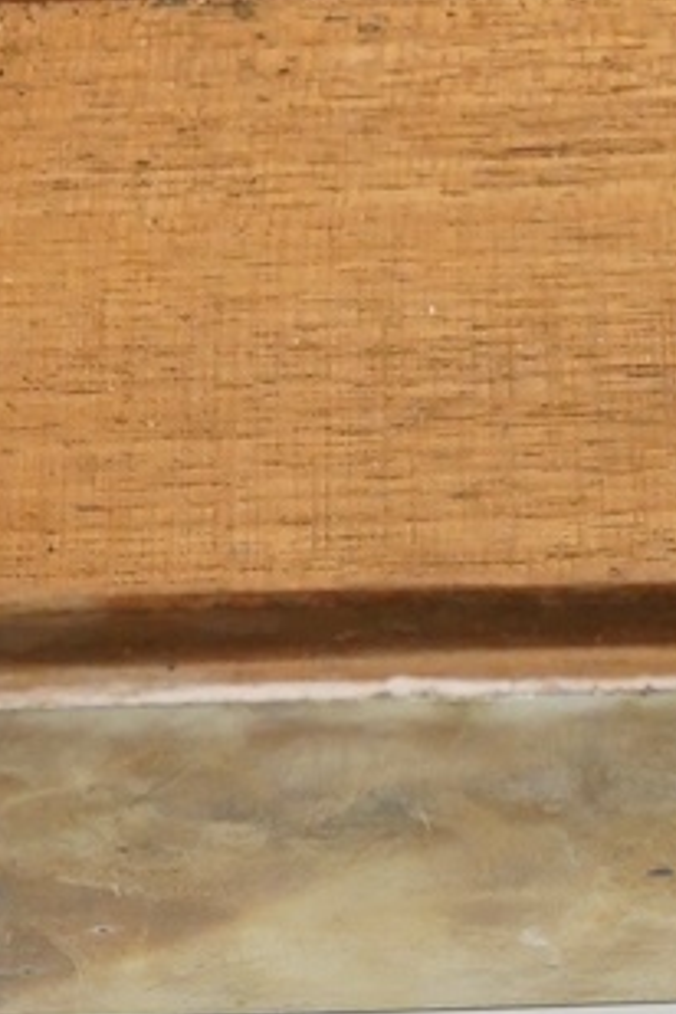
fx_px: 4619
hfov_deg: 8.3
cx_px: 591
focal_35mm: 164
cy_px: -277
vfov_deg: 12.2
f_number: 9
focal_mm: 30
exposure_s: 1/200
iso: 2500
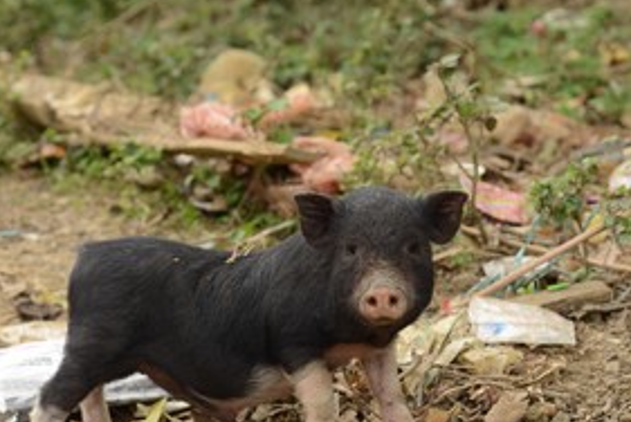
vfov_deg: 15.4
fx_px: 1562
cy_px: 287
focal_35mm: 89
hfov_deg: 22.8
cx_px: 303
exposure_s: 1/160
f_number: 4.5
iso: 100
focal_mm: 50
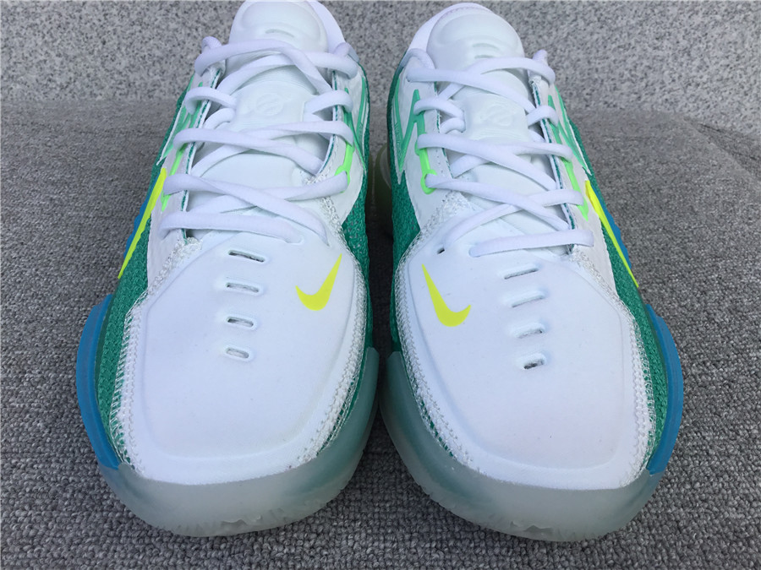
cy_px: 285
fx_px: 682
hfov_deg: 58.4
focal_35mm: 31
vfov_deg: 45.4
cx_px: 380
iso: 25
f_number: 2.4
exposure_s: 1/424
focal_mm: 3.3
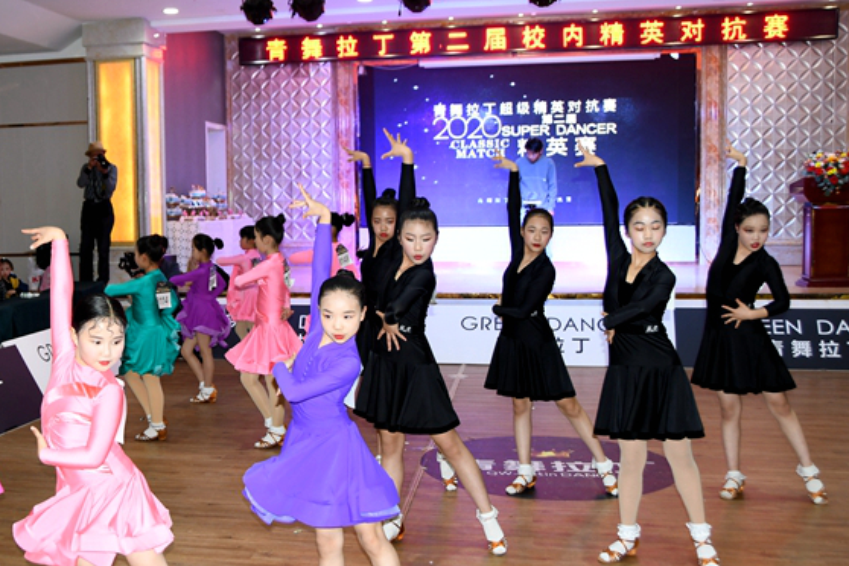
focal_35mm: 43
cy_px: 282
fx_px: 1014
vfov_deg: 31.2
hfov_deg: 44.7
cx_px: 278
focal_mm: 20
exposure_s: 1/60
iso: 500
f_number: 4.5
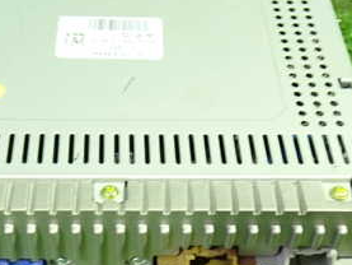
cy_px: 200
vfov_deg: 22.4
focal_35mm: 65
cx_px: 123
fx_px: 661
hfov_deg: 29.6
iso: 800
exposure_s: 1/25
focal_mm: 5.4
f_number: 2.3
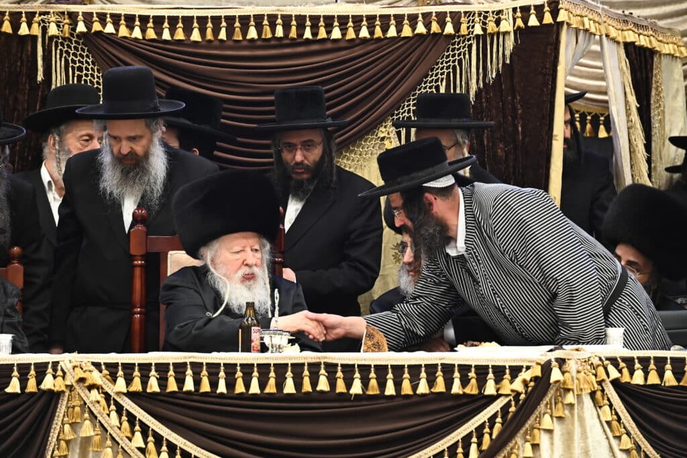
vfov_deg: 6.9
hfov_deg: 10.3
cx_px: 344
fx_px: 3815
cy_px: 229
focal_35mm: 200
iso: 2000
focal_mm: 200
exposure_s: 1/125
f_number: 8
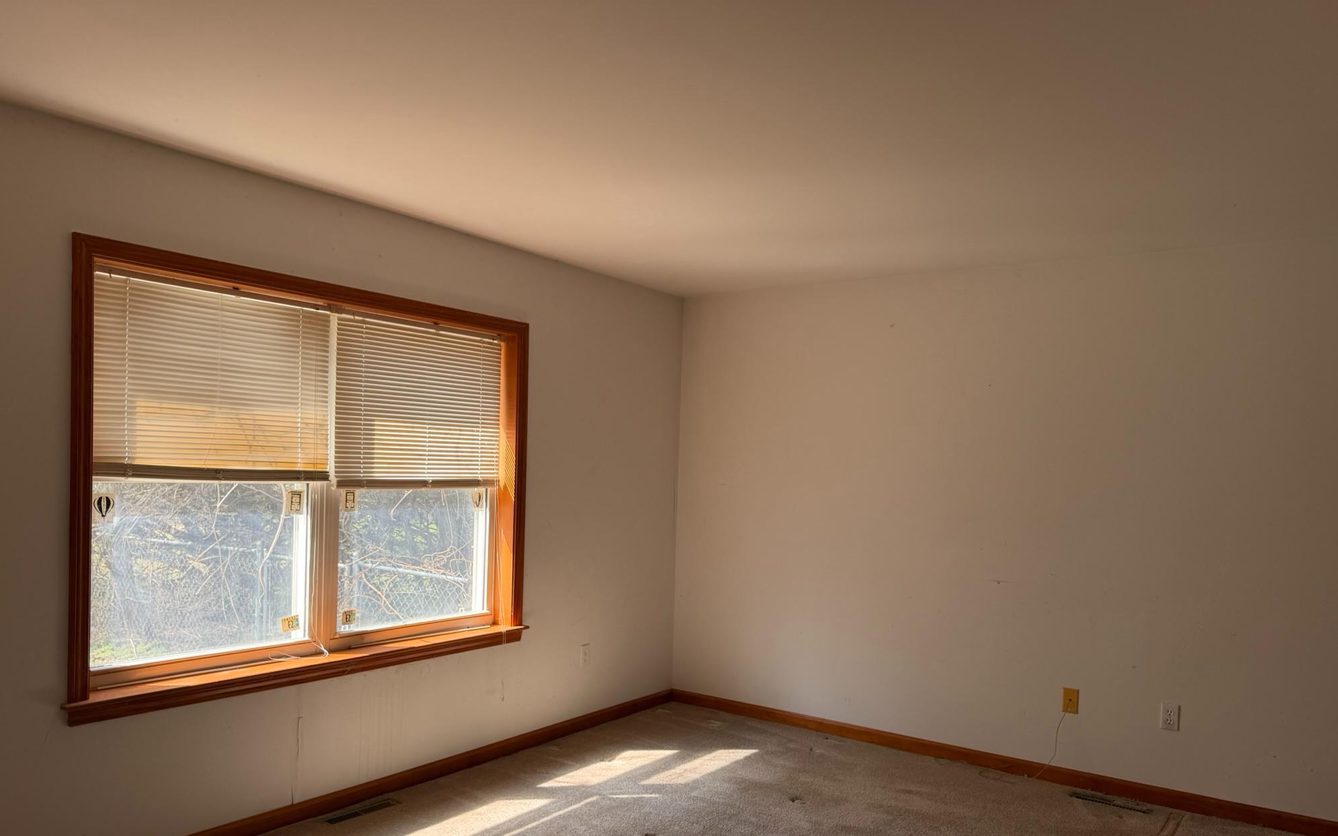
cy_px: 504
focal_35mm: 26
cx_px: 675
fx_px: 948
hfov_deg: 70.4
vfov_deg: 47.3
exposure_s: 1/175
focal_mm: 6.76
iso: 80
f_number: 1.78
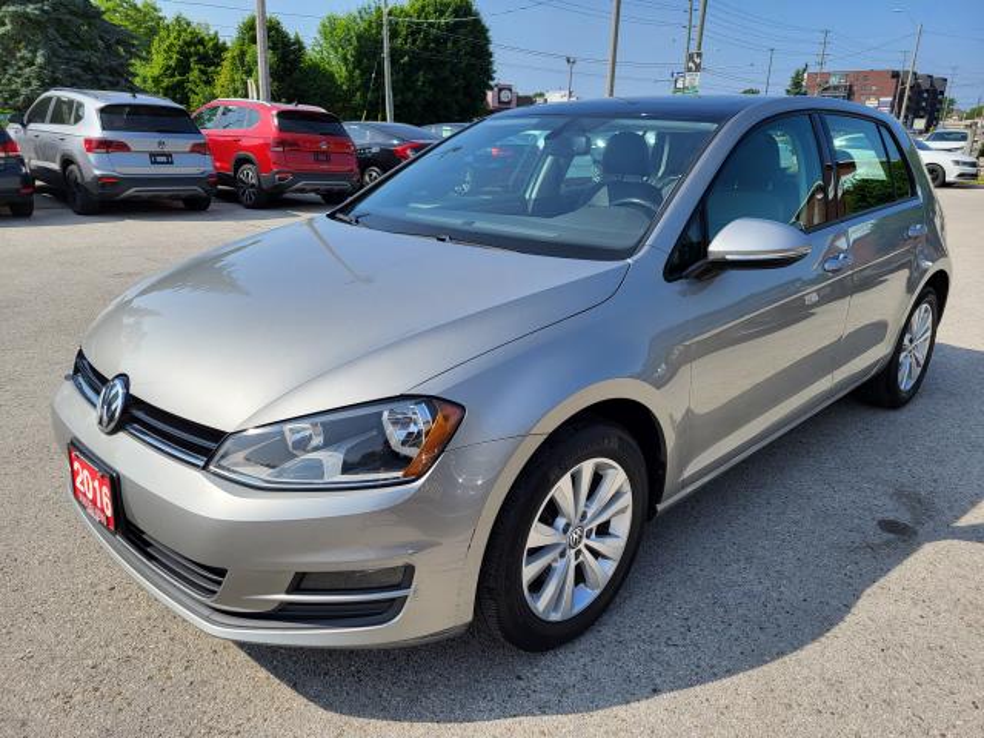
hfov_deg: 67.3
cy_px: 369
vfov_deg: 53.1
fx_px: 739
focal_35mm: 26
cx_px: 492
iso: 40
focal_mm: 5.4
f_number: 1.8
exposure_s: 1/2094
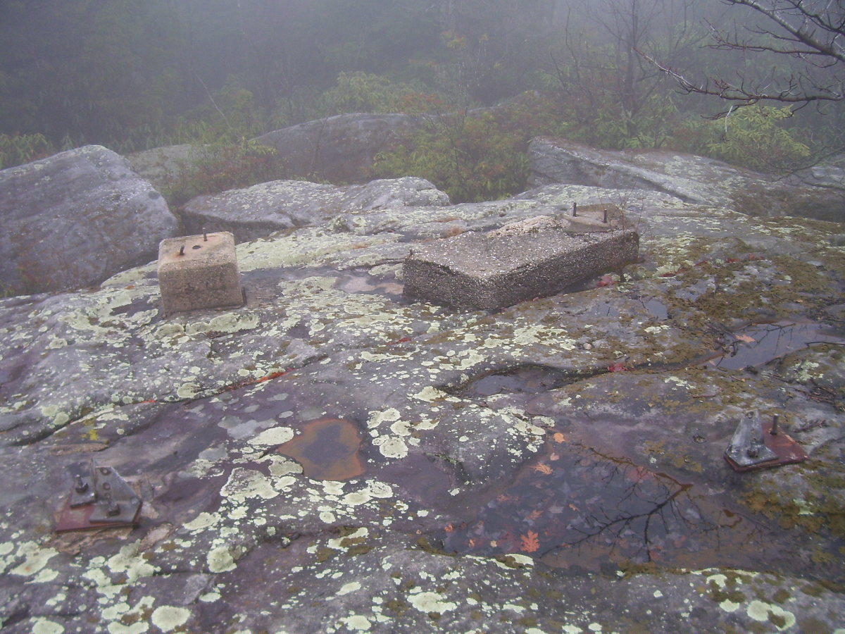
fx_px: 830
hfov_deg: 54.0
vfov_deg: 41.8
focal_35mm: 34
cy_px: 317
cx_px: 422
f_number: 2.7
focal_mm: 5.6
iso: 80
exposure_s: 1/45
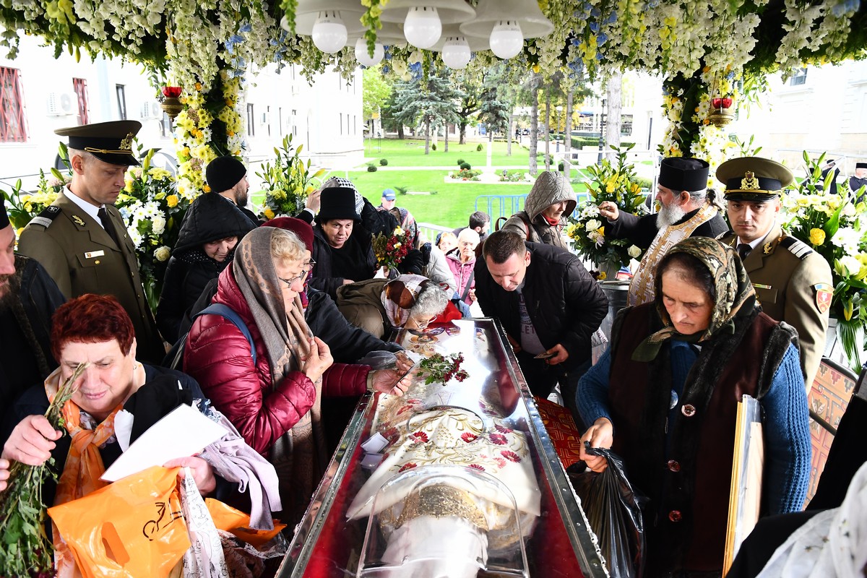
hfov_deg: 73.7
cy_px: 289
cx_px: 434
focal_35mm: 24
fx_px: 578
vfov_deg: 53.1
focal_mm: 16
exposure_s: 1/500
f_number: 3.5
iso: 1000
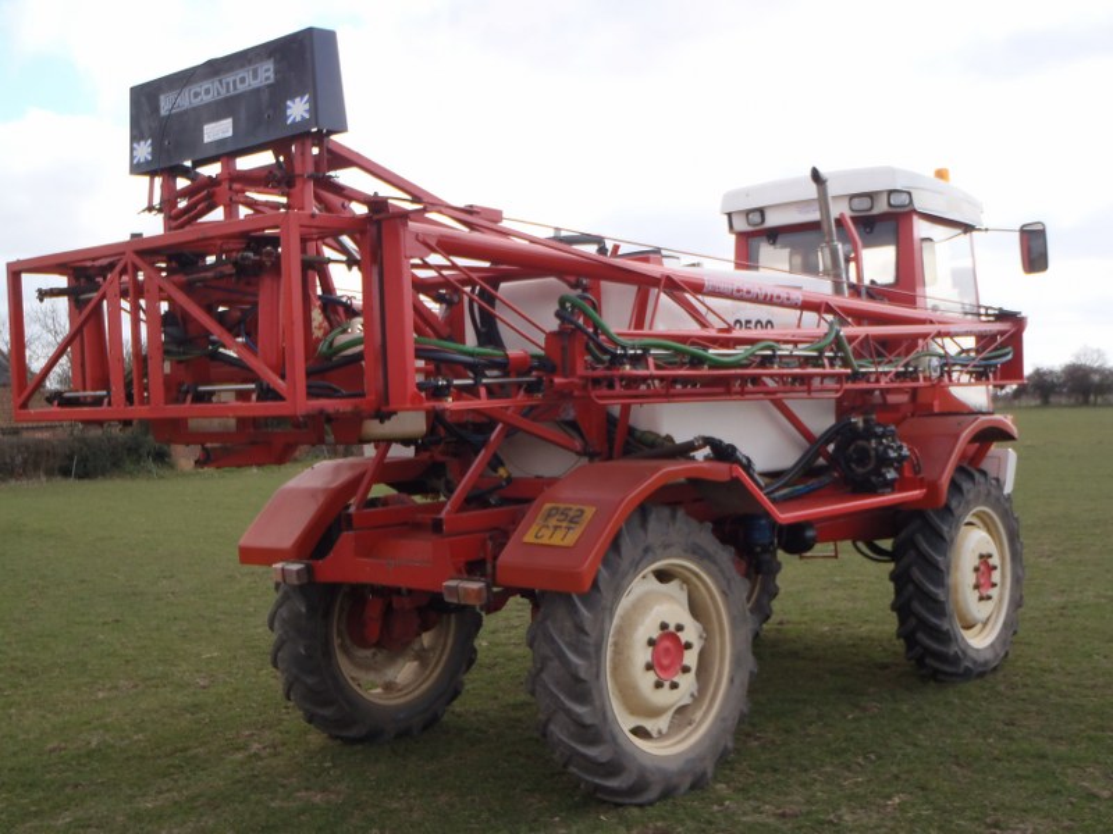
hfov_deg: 44.8
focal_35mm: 42
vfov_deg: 34.3
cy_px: 417
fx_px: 1350
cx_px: 556
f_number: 5
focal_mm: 7.57
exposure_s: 1/160
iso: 80
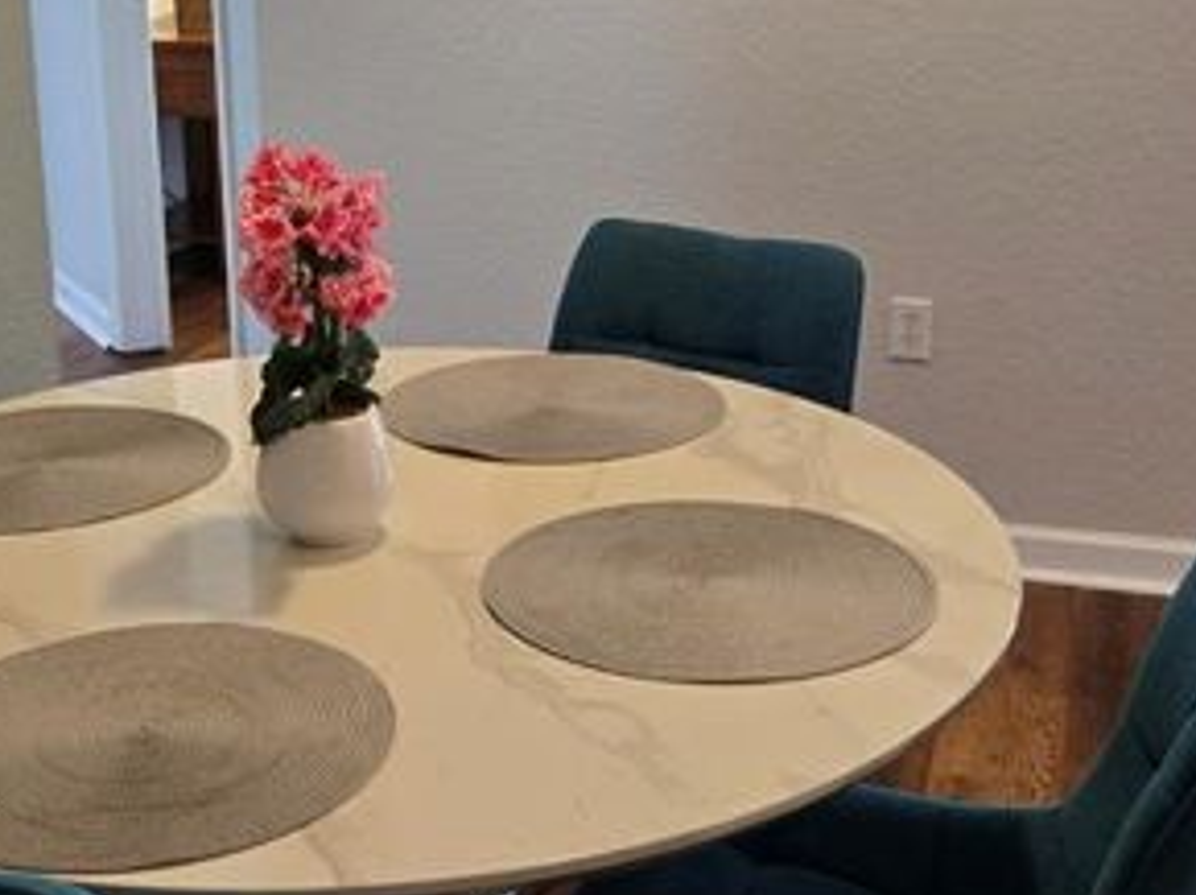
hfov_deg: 34.2
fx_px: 1933
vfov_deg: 25.8
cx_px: 439
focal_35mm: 56
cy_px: 260
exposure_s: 1/120
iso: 320
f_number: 1.8
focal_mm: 5.4
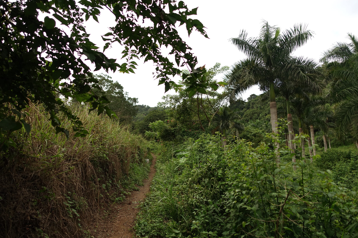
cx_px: 179
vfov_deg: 53.1
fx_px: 239
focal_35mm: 24
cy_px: 119
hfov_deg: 73.7
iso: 80
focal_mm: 8.8
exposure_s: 1/125
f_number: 1.8
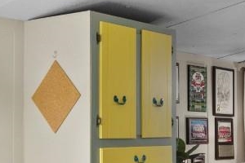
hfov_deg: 25.0
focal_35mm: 81
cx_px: 160
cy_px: 129
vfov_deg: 16.7
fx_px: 551
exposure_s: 1/4
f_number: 4.5
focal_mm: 10
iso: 100
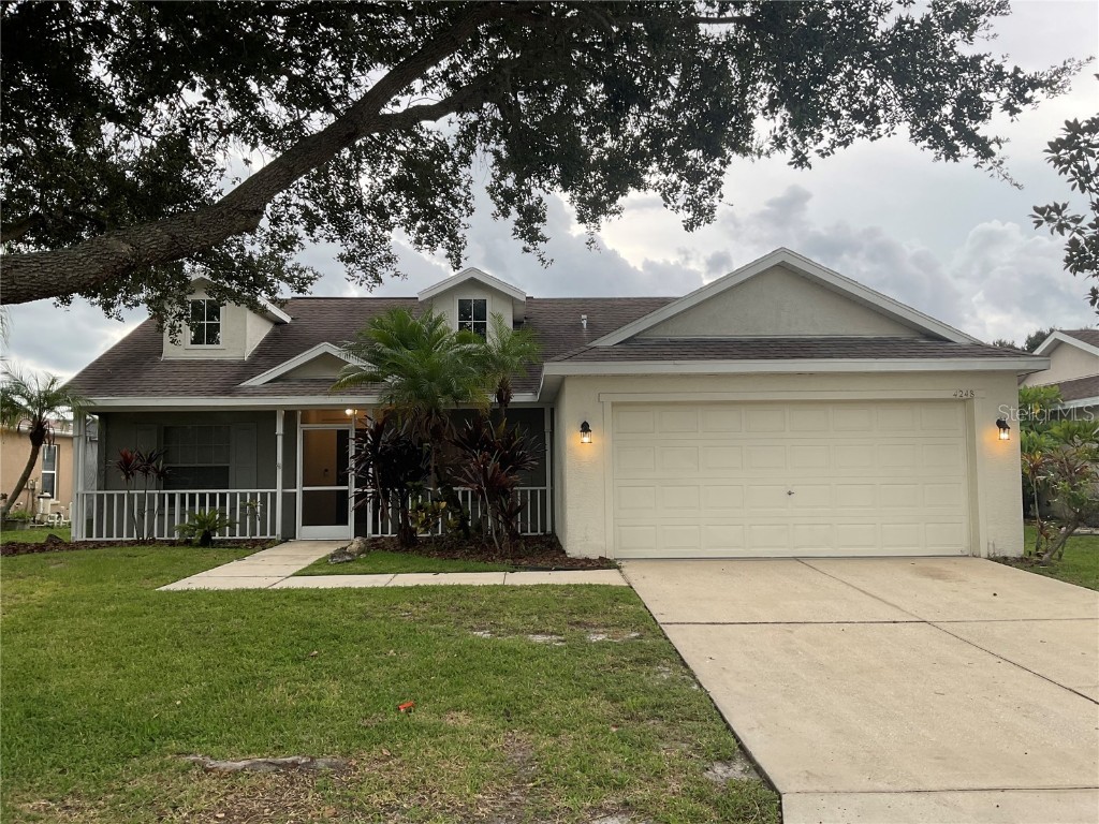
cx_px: 550
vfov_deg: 48.2
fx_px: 921
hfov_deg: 61.7
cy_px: 412
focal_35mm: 29
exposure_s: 1/299
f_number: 1.8
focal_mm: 3
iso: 16
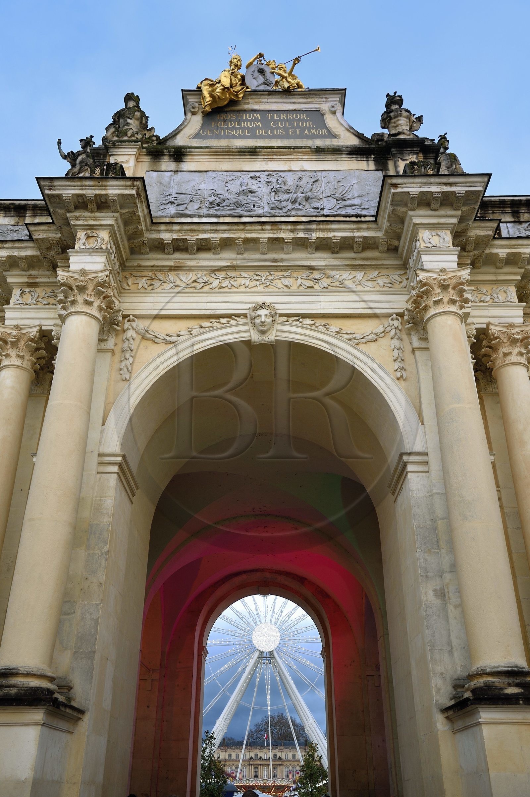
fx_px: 707
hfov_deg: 41.1
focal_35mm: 32
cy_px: 398
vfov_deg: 58.7
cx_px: 265
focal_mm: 32
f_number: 9
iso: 400
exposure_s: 1/60
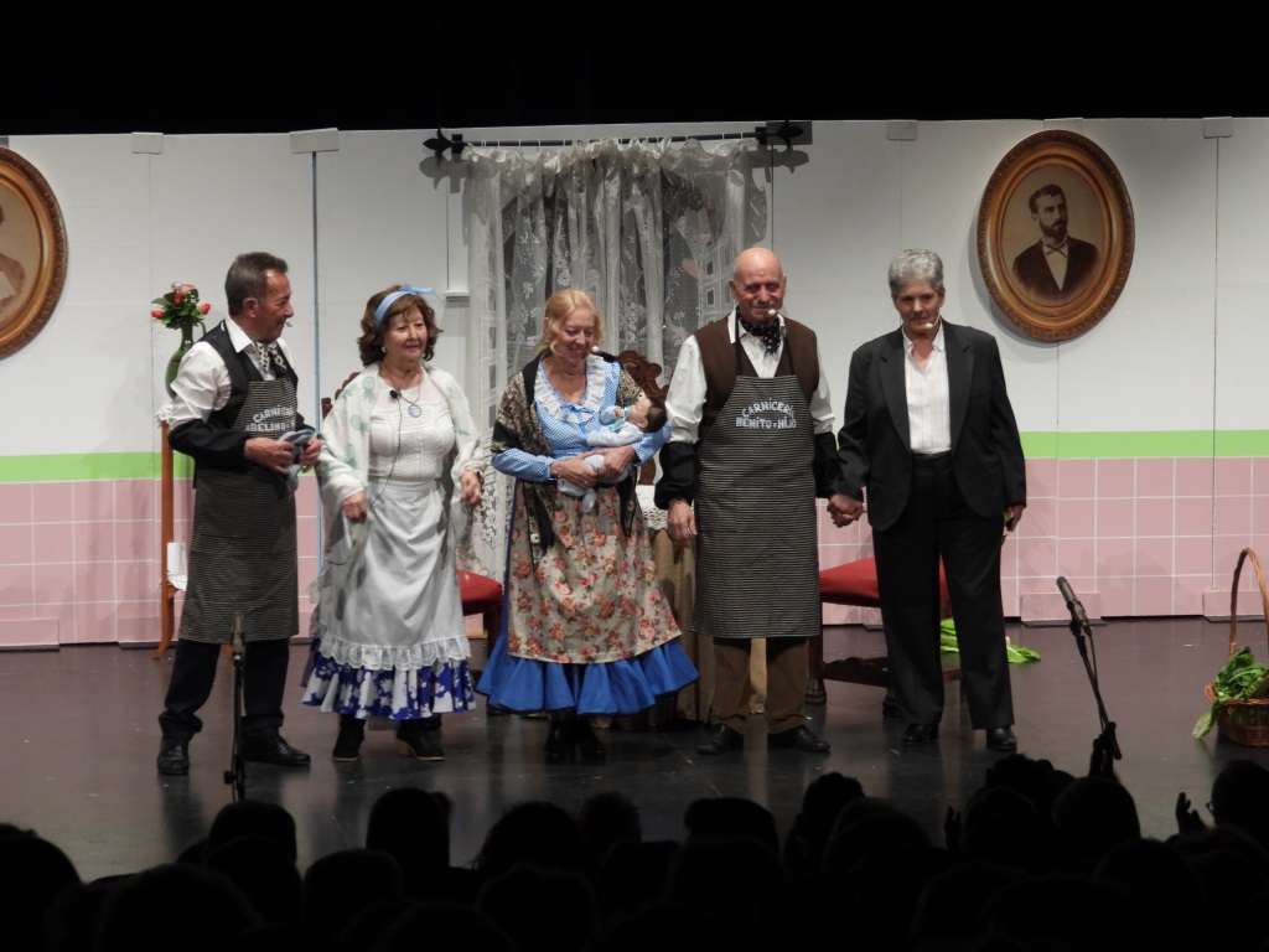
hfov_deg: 11.6
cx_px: 634
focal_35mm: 170
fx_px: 6232
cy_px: 476
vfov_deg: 8.7
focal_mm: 30.3
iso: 280
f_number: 4.5
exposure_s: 1/60
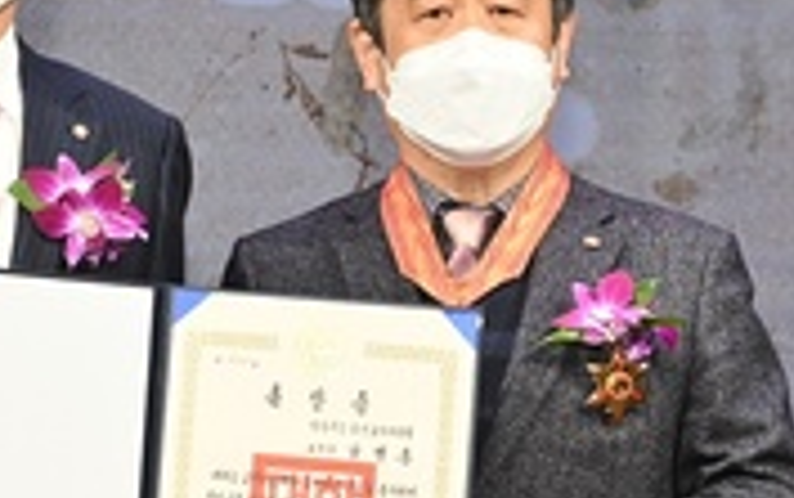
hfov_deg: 10.9
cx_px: 119
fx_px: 4137
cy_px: 117
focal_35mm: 191
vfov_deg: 6.9
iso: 320
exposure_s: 1/125
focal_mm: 52
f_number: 6.3
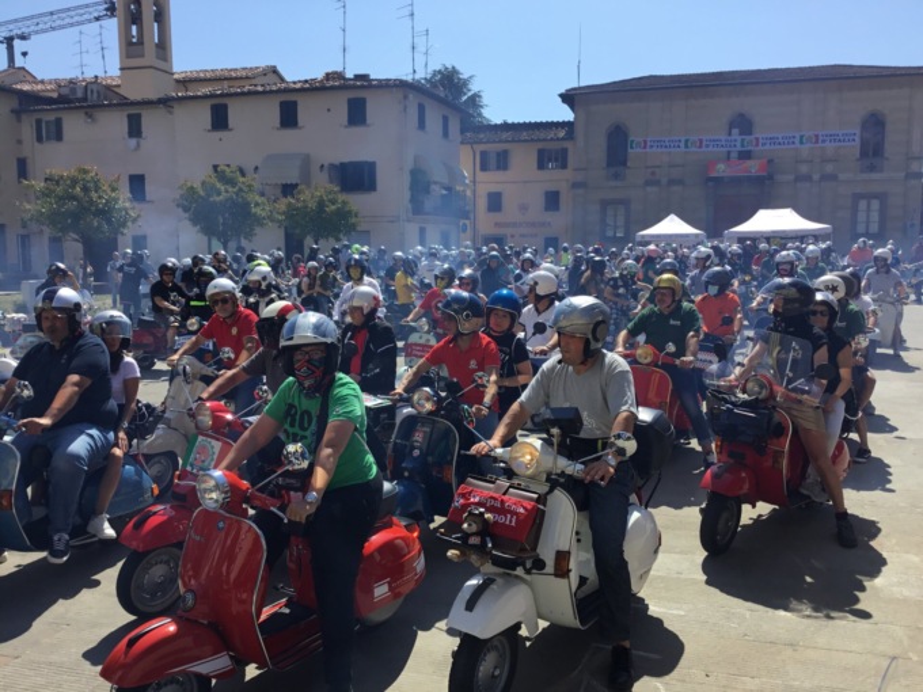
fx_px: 827
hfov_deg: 58.4
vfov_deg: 45.4
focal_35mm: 31
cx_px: 462
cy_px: 346
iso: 25
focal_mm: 3.3
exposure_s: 1/1235
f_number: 2.4
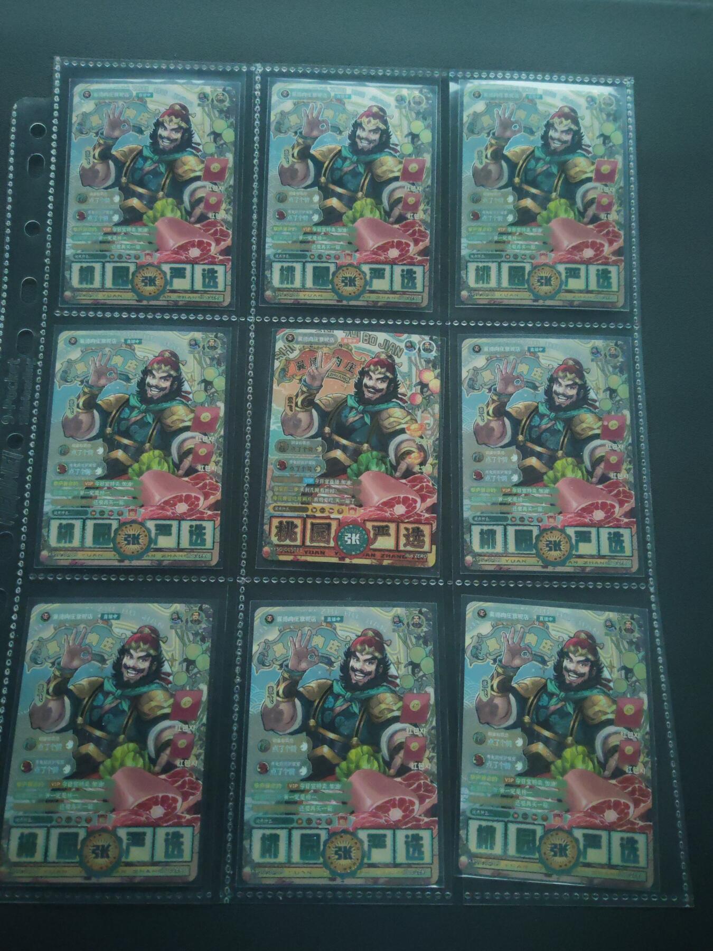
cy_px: 476
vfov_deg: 58.4
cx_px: 356
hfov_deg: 45.4
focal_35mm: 31
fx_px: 851
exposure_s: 1/100
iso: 1250
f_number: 1.8
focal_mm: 5.53
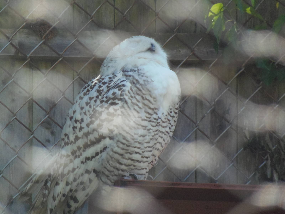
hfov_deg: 2.9
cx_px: 142
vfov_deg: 2.2
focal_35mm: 681
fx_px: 5607
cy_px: 107
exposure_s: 1/320
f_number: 5.3
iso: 320
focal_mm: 126.2
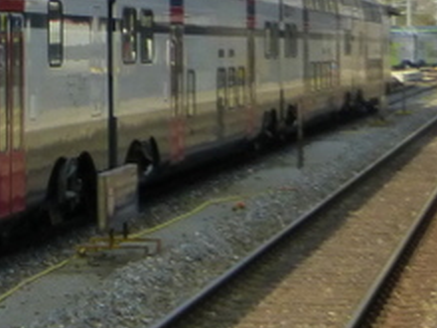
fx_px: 2525
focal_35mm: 200
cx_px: -503
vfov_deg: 7.4
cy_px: -5
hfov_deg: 9.2
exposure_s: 1/500
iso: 160
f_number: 3.9
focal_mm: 6.9
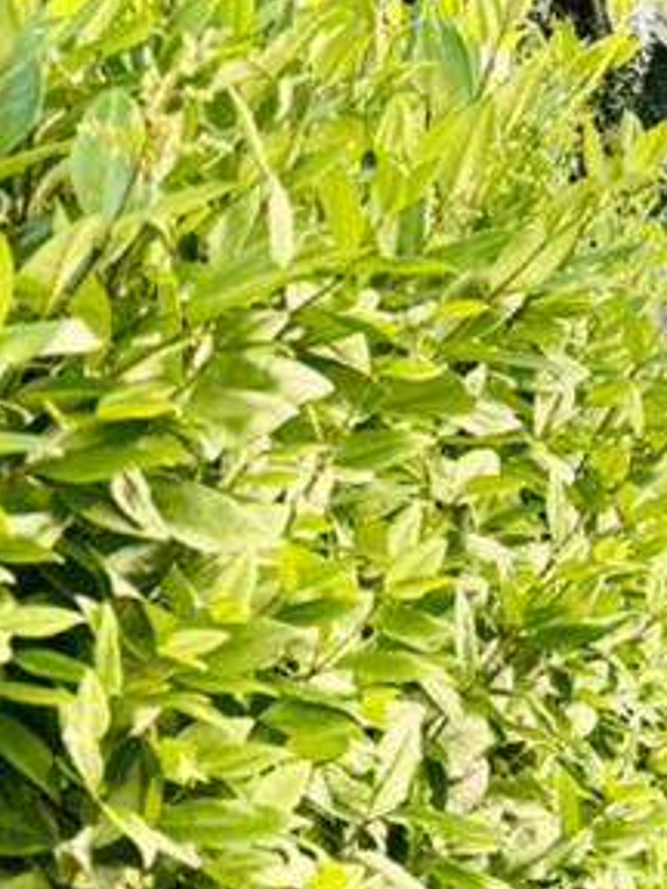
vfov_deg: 14.1
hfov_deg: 11.2
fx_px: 3211
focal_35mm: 125
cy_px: 1560
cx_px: 1144
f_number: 1.78
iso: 80
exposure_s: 1/484
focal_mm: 6.76
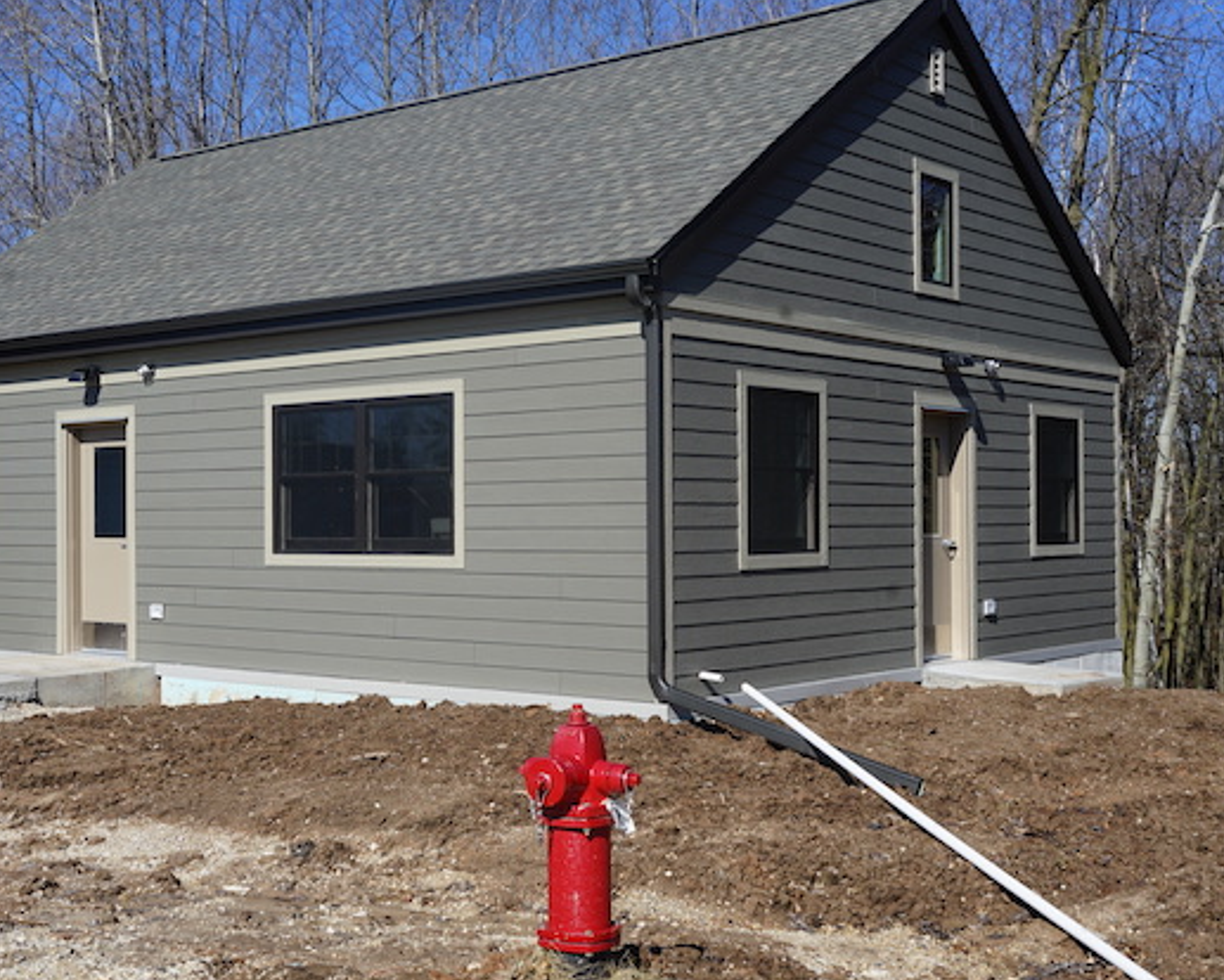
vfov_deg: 32.8
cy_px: 511
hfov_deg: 40.2
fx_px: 1667
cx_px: 511
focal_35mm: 46
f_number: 11
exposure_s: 1/200
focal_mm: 33
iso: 100
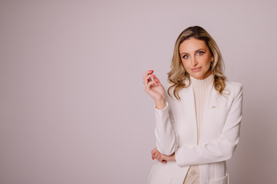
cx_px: 138
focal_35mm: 50
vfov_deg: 26.9
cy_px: 92
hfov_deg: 39.6
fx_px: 384
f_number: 4.5
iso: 100
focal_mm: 50
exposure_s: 1/160
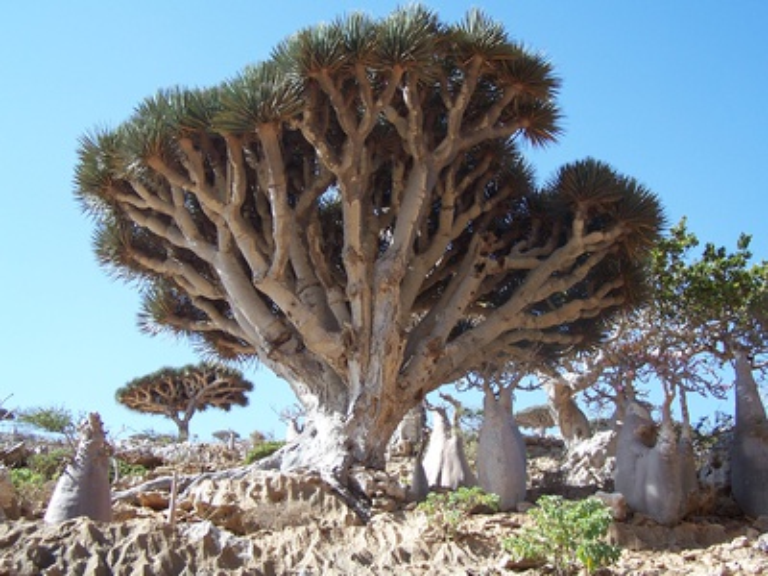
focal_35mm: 40
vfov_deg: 36.0
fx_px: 887
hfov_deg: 46.8
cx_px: 384
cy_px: 288
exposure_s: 1/613
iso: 79
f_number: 2.9
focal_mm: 6.7
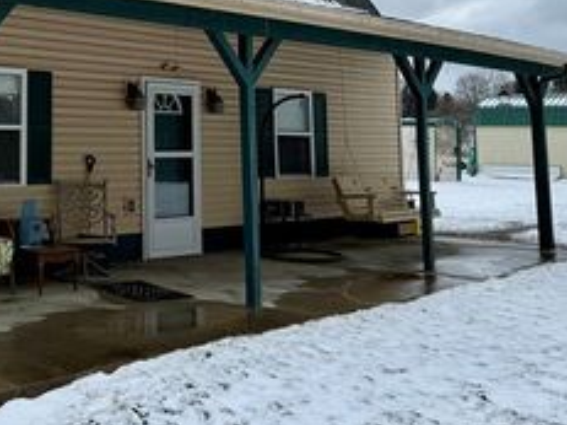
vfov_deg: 27.0
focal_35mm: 52
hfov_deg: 34.7
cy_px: 36
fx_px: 851
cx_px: 52
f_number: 1.78
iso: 80
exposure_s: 1/6173
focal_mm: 6.76
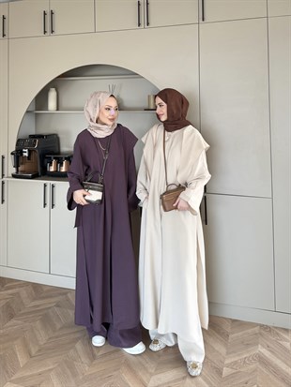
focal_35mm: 24
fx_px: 269
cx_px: 146
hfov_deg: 56.8
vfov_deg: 71.6
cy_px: 194
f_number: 1.78
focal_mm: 6.76
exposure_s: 1/121
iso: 125
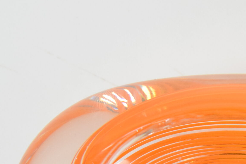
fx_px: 643
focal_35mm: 94
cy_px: 201
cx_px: 241
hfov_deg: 21.0
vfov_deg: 14.1
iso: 1600
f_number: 6.3
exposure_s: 1/160
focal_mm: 24
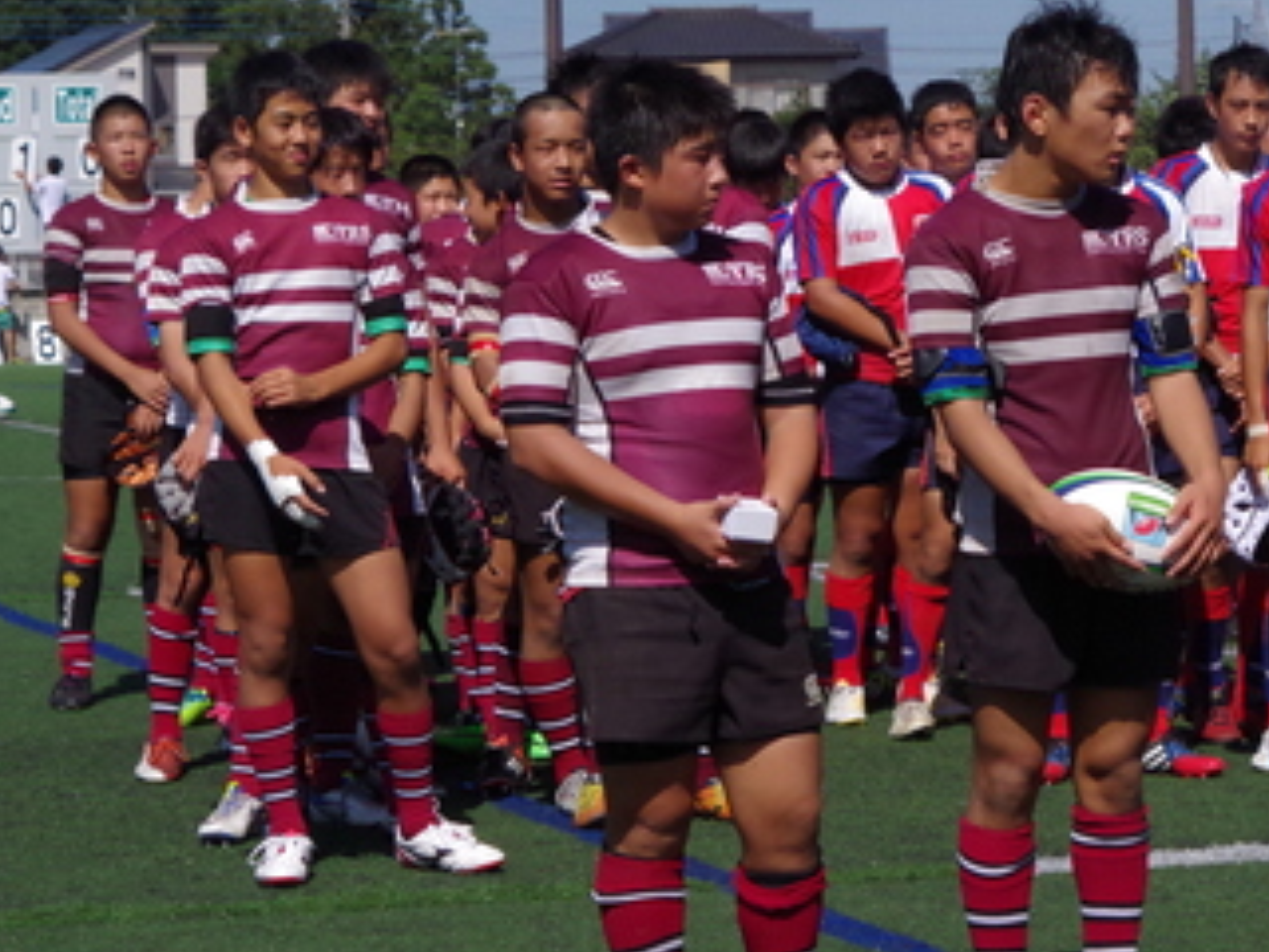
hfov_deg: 13.3
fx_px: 5426
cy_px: 369
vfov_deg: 10.0
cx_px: 1039
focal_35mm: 148
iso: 1600
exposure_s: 1/3200
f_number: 11
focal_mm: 55
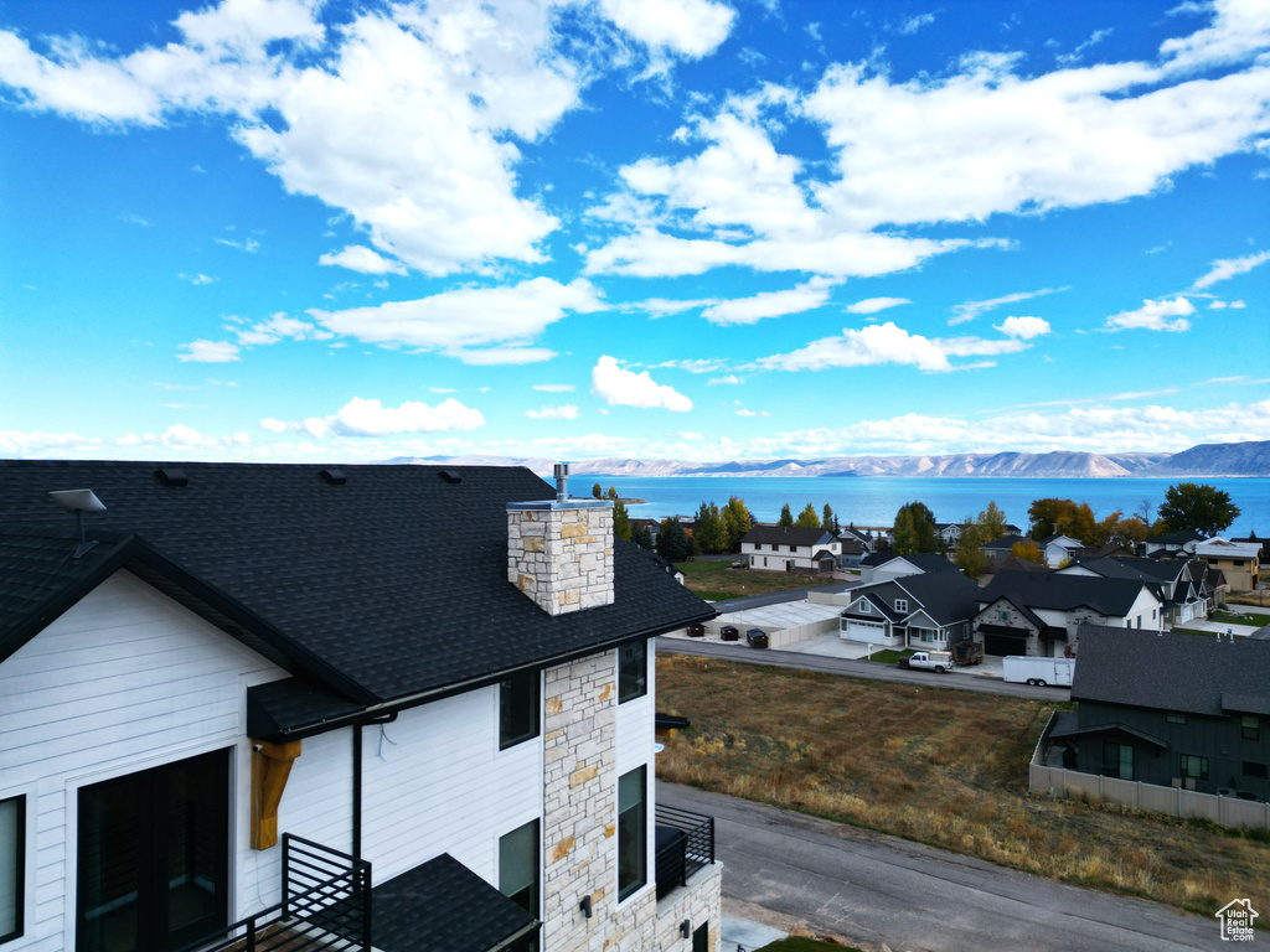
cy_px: 476
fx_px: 881
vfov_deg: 56.8
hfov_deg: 71.6
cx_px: 635
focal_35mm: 24
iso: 140
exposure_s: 1/3200
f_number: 1.7
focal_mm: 6.72
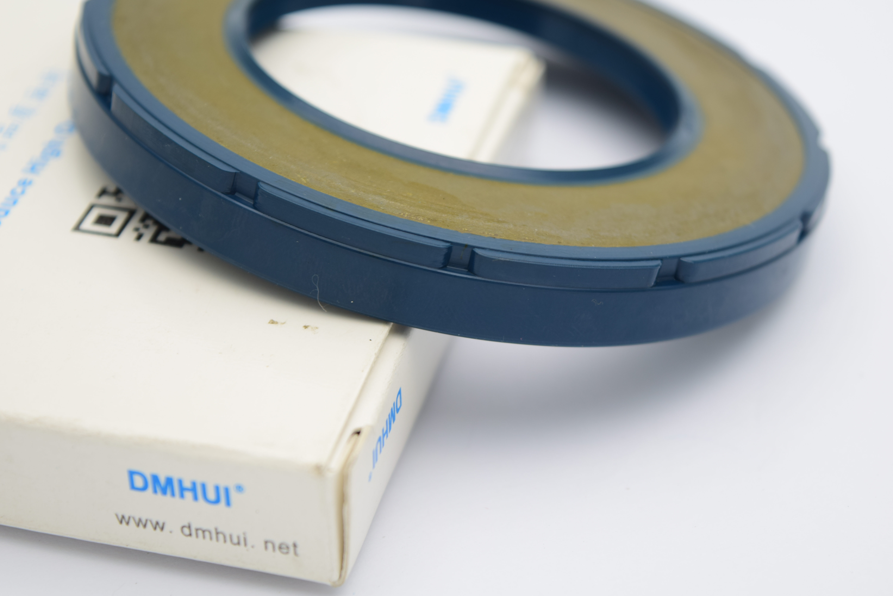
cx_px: 446
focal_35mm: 82
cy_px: 298
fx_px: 2046
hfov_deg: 24.6
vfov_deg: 16.6
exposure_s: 1/8
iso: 100
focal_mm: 55
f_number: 5.6
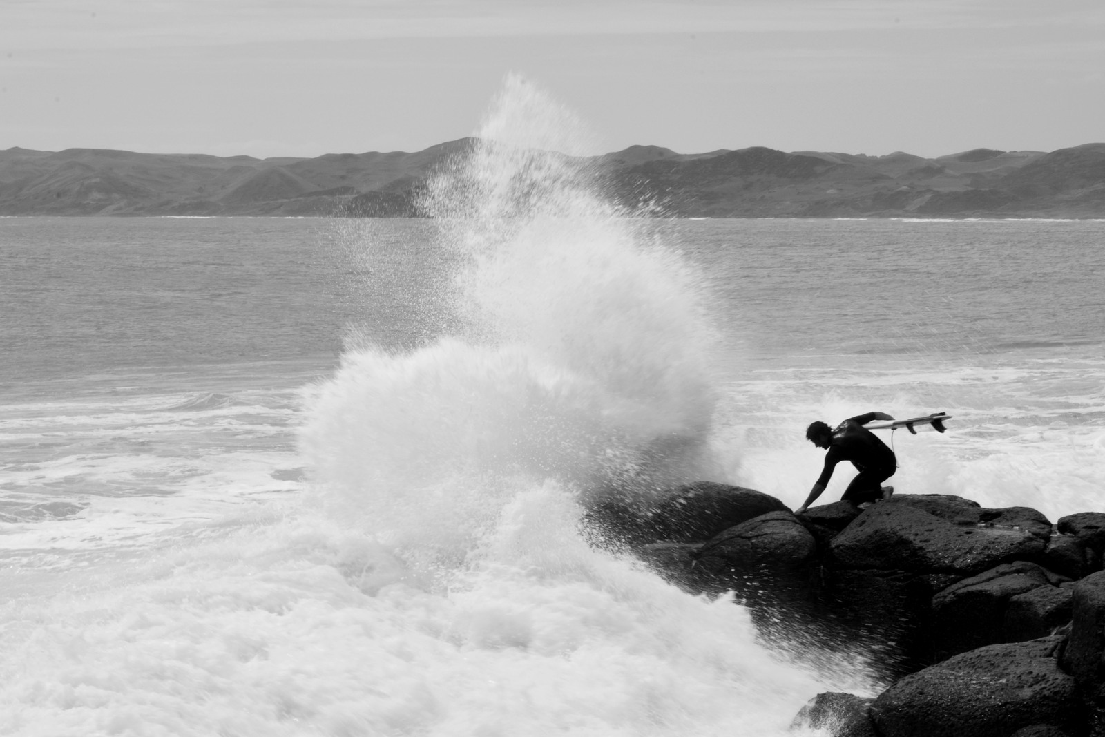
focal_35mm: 128
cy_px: 368
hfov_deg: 16.1
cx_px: 552
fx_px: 3914
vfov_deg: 10.8
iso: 100
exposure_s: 1/90
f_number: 32
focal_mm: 85
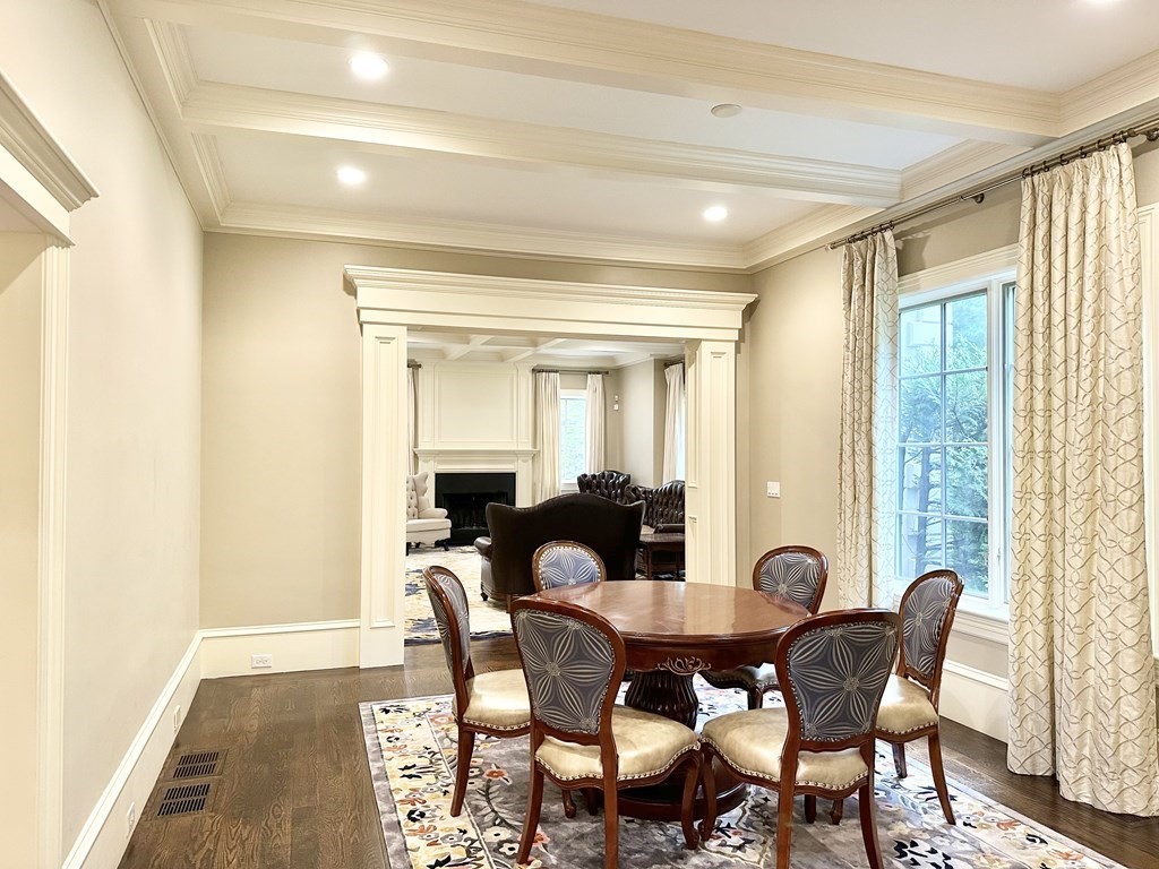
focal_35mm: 24
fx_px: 804
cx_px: 580
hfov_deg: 71.6
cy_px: 434
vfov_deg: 56.8
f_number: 1.78
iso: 320
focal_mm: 6.86
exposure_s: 1/60
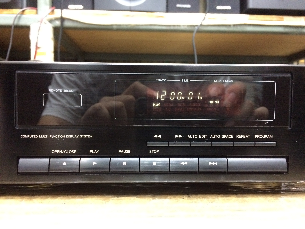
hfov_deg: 61.7
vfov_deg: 48.2
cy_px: 114
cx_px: 152
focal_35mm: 29
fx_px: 256
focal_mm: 4.15
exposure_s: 1/17
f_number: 2.2
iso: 500
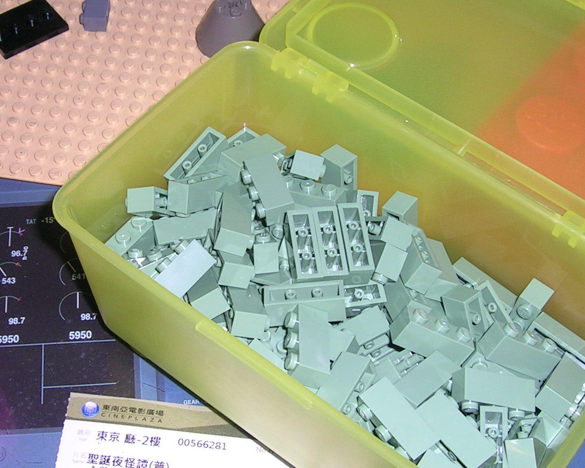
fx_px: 1039
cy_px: 234
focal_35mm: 60
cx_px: 223
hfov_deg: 31.3
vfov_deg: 25.4
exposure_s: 1/60.1
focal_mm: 5.4
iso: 50
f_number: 4.8
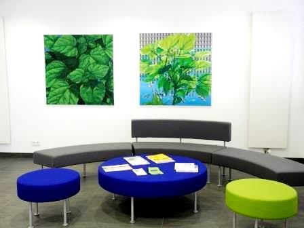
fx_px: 360
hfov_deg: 45.8
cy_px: 114
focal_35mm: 41
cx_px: 152
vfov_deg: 35.1
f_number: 3.2
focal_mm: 8.8
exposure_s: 1/25
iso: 400
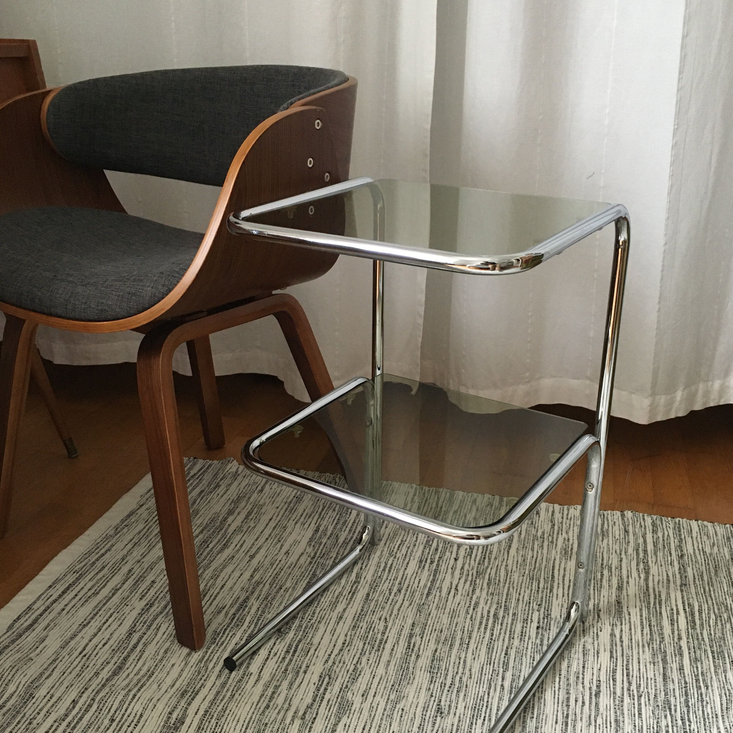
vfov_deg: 47.2
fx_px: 838
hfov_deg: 47.2
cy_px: 385
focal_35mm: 35
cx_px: 373
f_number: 2.2
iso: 200
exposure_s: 1/25
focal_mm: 4.15
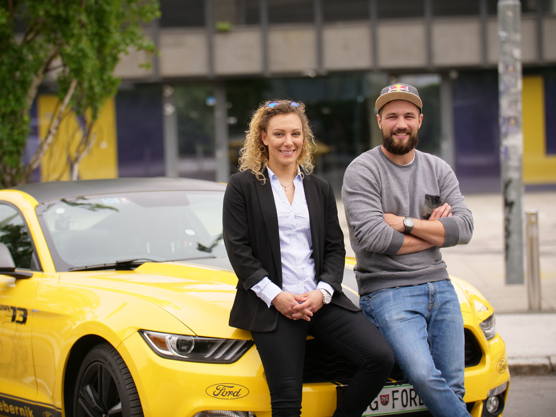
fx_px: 1991
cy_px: 208
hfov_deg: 15.9
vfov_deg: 11.9
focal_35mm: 124
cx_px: 278
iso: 400
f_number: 1.8
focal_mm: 62
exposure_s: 1/6400
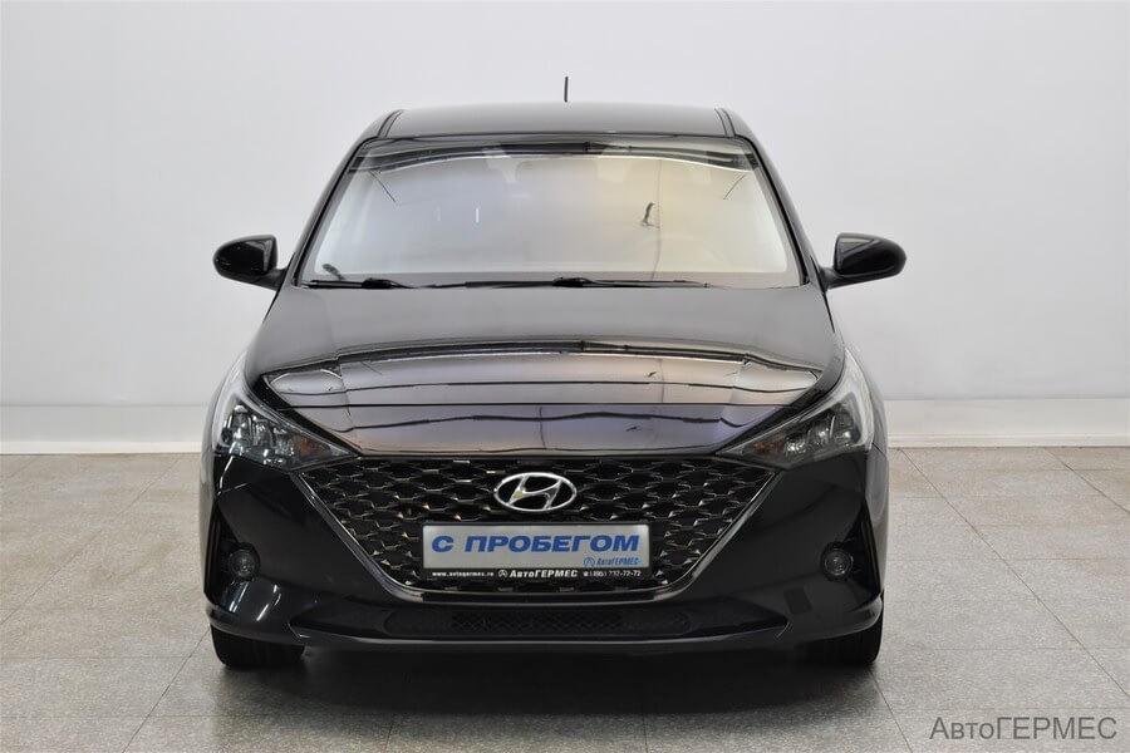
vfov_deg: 18.9
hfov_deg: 28.1
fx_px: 2260
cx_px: 565
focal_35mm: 72
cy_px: 376
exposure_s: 1/60
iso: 800
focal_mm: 48
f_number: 5.3
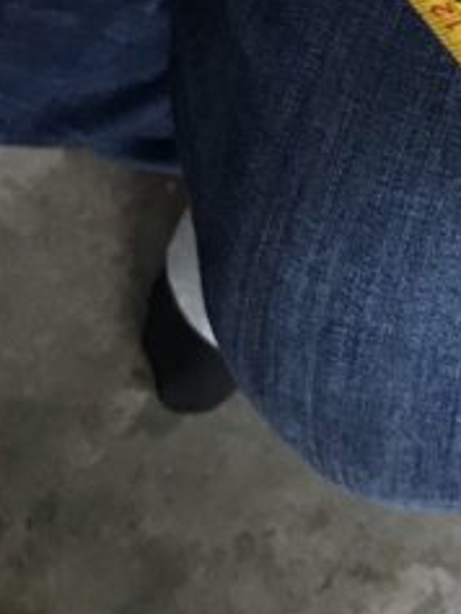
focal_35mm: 121
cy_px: 49
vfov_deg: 16.0
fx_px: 2147
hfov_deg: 11.1
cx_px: 922
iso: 32
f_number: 1.8
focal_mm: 3.99
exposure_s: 1/25
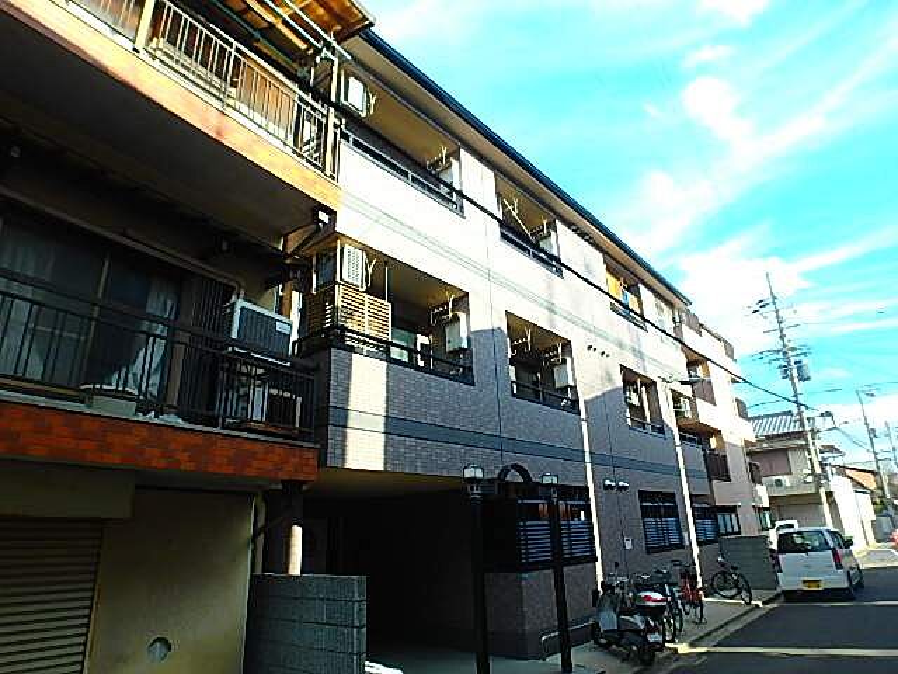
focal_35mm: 21
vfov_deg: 63.4
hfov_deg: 79.0
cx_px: 449
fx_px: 545
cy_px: 337
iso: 125
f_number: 3.5
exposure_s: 1/400
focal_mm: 3.7
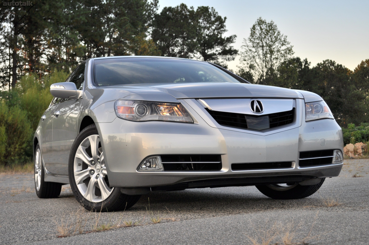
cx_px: 184
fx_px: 614
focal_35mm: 60
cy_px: 122
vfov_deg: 22.6
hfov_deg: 33.4
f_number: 5.6
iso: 220
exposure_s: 1/125
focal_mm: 40
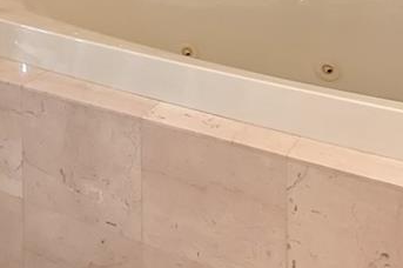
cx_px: -338
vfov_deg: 16.5
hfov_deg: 20.1
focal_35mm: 70
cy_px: -205
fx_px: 783
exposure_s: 1/640
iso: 1000
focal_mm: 10
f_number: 10
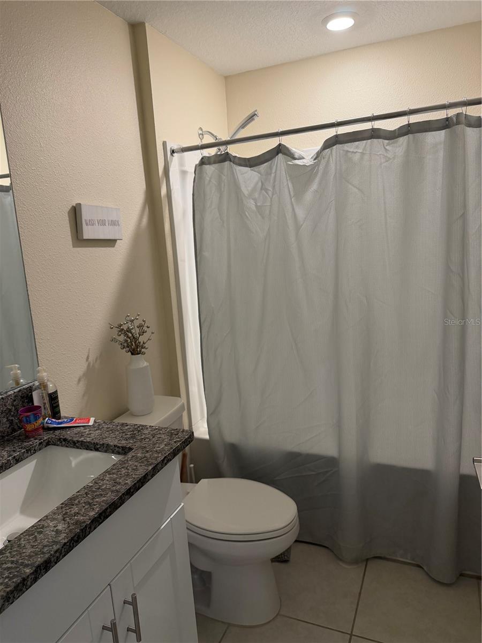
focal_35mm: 24
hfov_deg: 56.8
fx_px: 446
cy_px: 322
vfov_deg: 71.6
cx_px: 241
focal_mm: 6.76
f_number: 1.78
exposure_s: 1/60
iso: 160
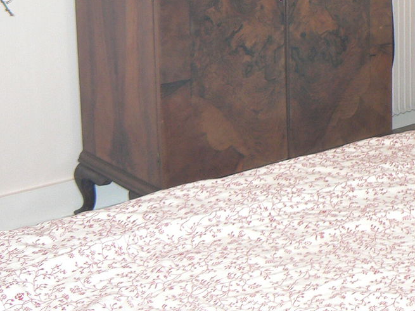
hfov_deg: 21.9
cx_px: 355
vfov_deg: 16.2
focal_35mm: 88
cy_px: -44
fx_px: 1055
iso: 100
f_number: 2.8
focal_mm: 6
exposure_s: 1/30
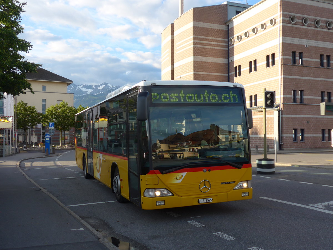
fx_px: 375
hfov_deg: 47.9
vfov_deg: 36.8
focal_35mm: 39
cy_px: 125
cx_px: 166
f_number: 2.8
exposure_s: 1/500
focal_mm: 8
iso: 80
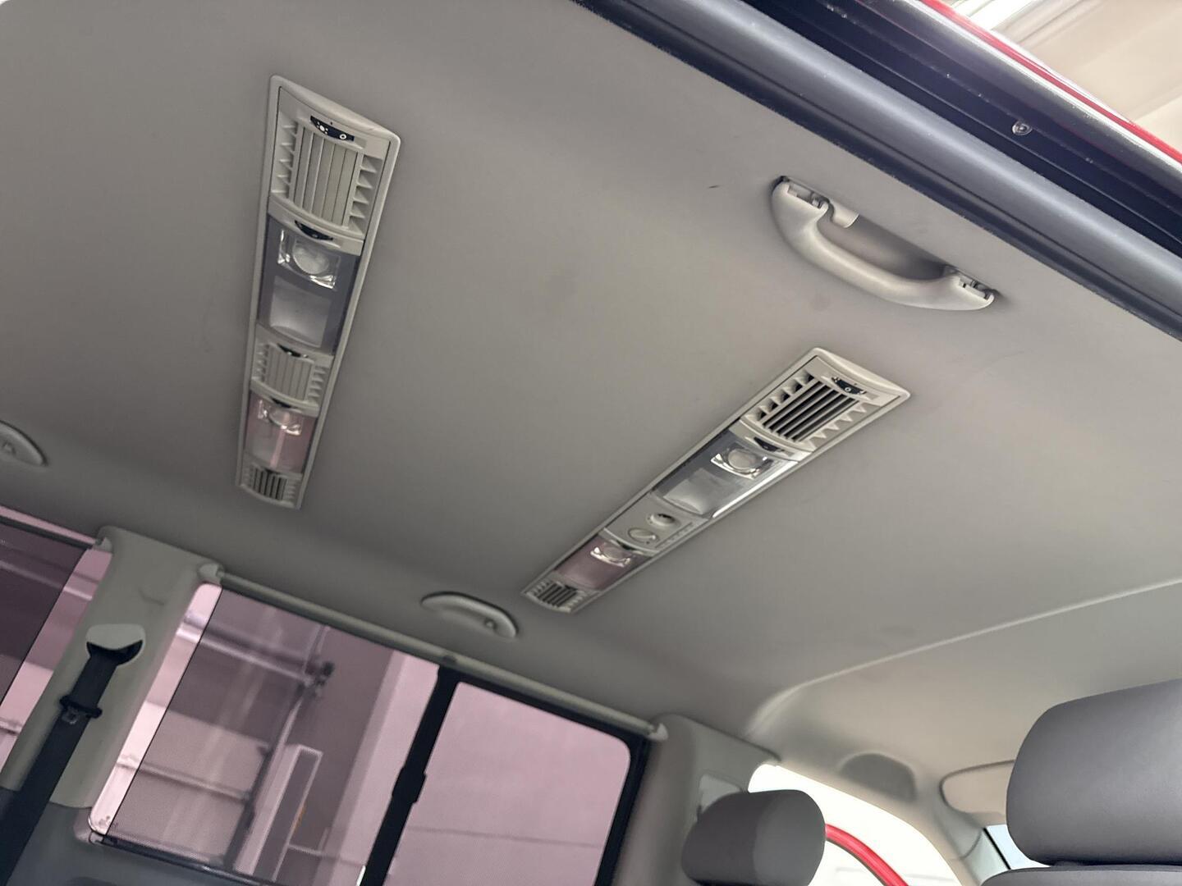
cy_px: 443
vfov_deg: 56.8
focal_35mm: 24
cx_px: 591
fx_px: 820
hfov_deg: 71.6
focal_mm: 6.76
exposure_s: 1/50
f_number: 1.78
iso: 640
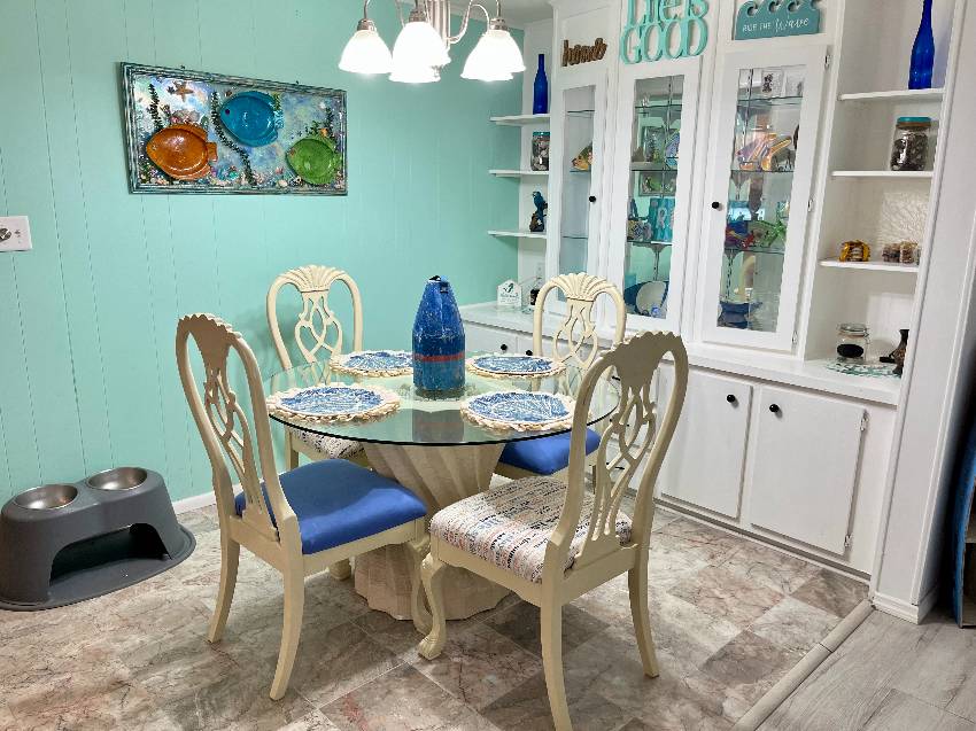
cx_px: 488
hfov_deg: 67.3
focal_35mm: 26
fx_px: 733
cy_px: 366
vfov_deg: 53.0
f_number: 1.6
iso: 125
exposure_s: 1/120
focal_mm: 5.1
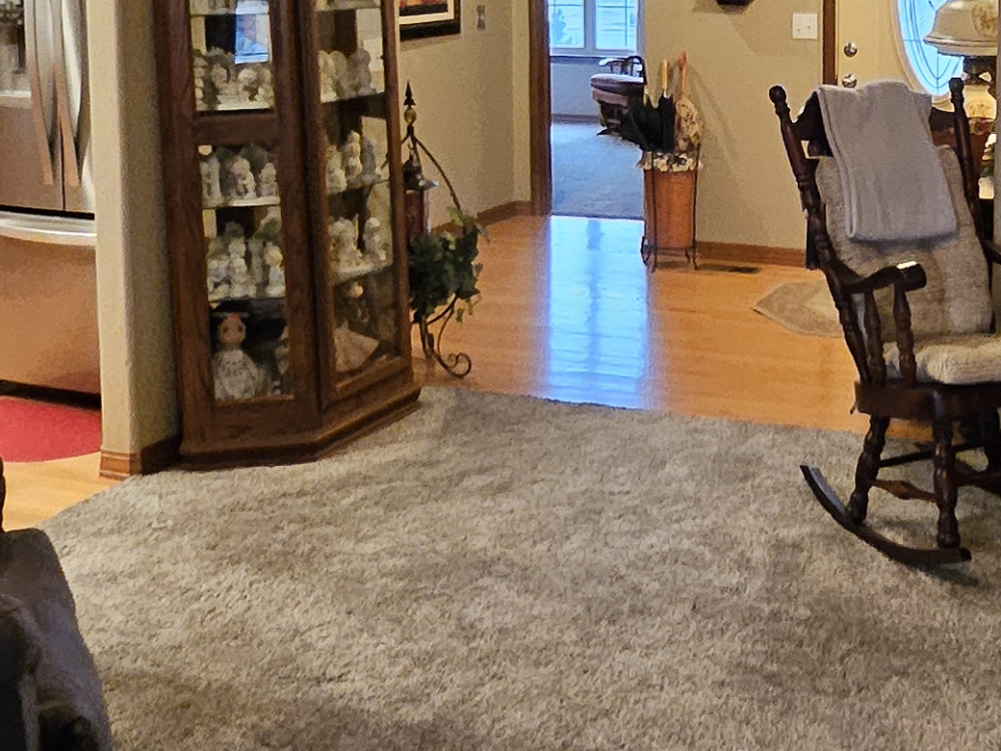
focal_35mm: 50
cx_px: 759
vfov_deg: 28.2
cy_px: 99
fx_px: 1446
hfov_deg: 37.2
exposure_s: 1/30
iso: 500
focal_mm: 1.74
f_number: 2.2
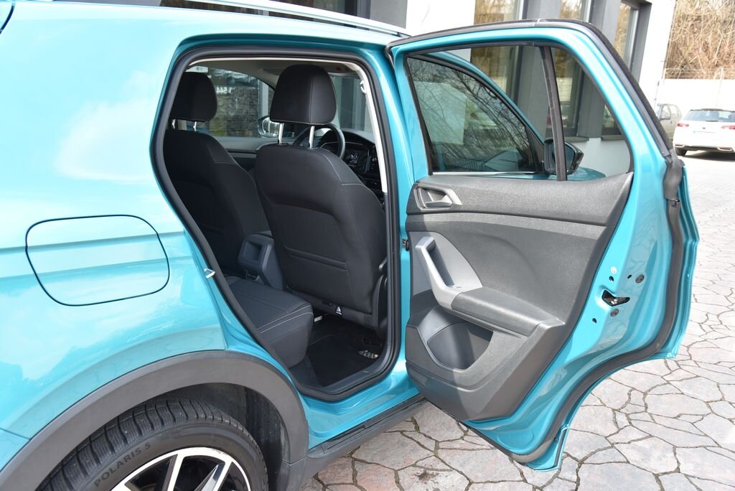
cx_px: 368
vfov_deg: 42.4
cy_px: 246
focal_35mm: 31
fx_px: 633
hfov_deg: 60.3
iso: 500
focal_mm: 31
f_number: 5.6
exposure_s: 1/125
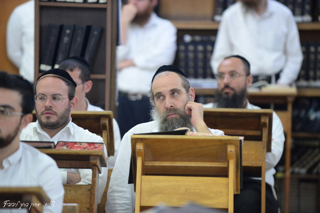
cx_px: 160
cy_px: 106
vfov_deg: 6.9
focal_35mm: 200
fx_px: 1778
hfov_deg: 10.3
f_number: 3.2
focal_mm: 200
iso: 2000
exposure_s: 1/160
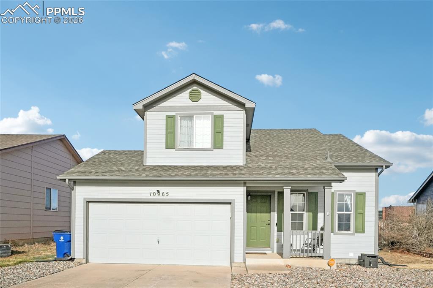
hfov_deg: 78.1
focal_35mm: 22
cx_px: 216
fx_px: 267
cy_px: 144
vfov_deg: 56.8
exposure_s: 1/4000
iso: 800
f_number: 8
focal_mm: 14.8
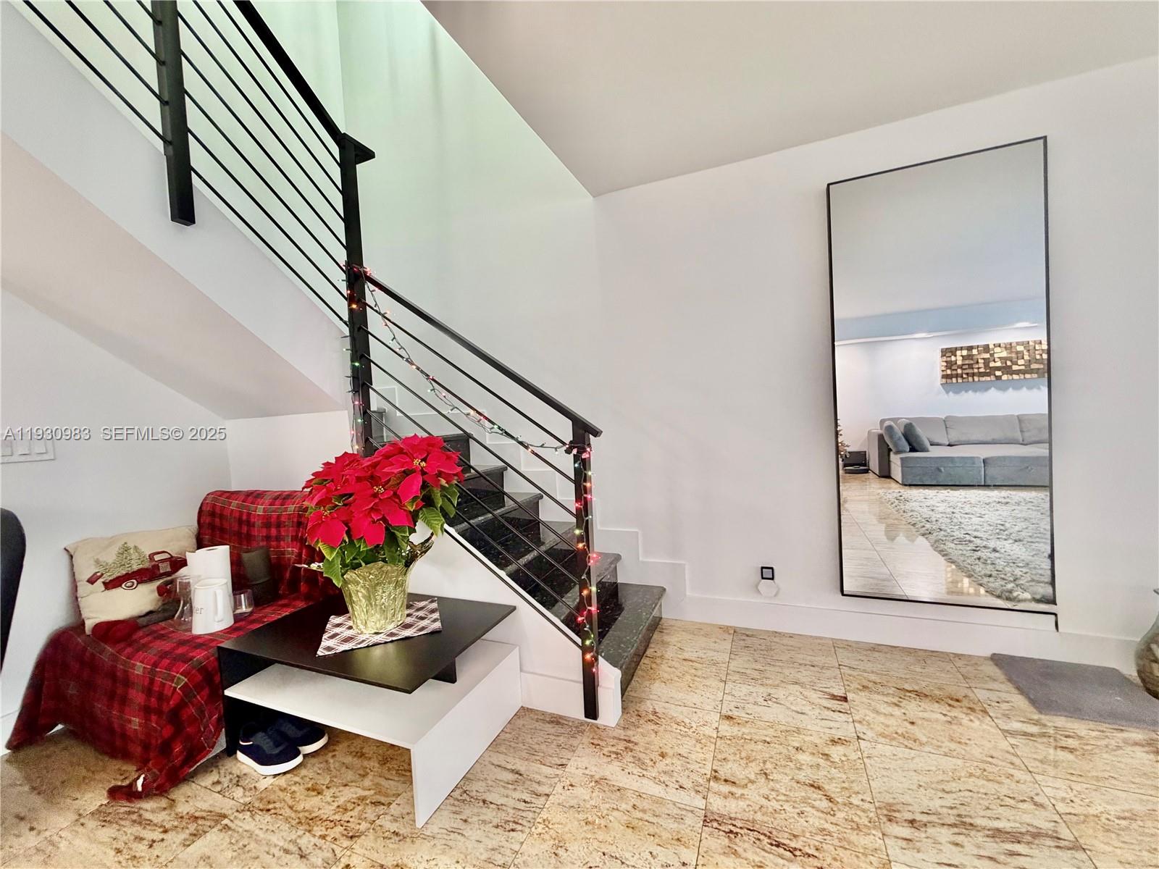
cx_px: 580
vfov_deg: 85.7
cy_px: 434
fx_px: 469
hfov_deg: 102.1
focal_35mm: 14
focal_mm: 2.22
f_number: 2.2
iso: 320
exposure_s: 1/60
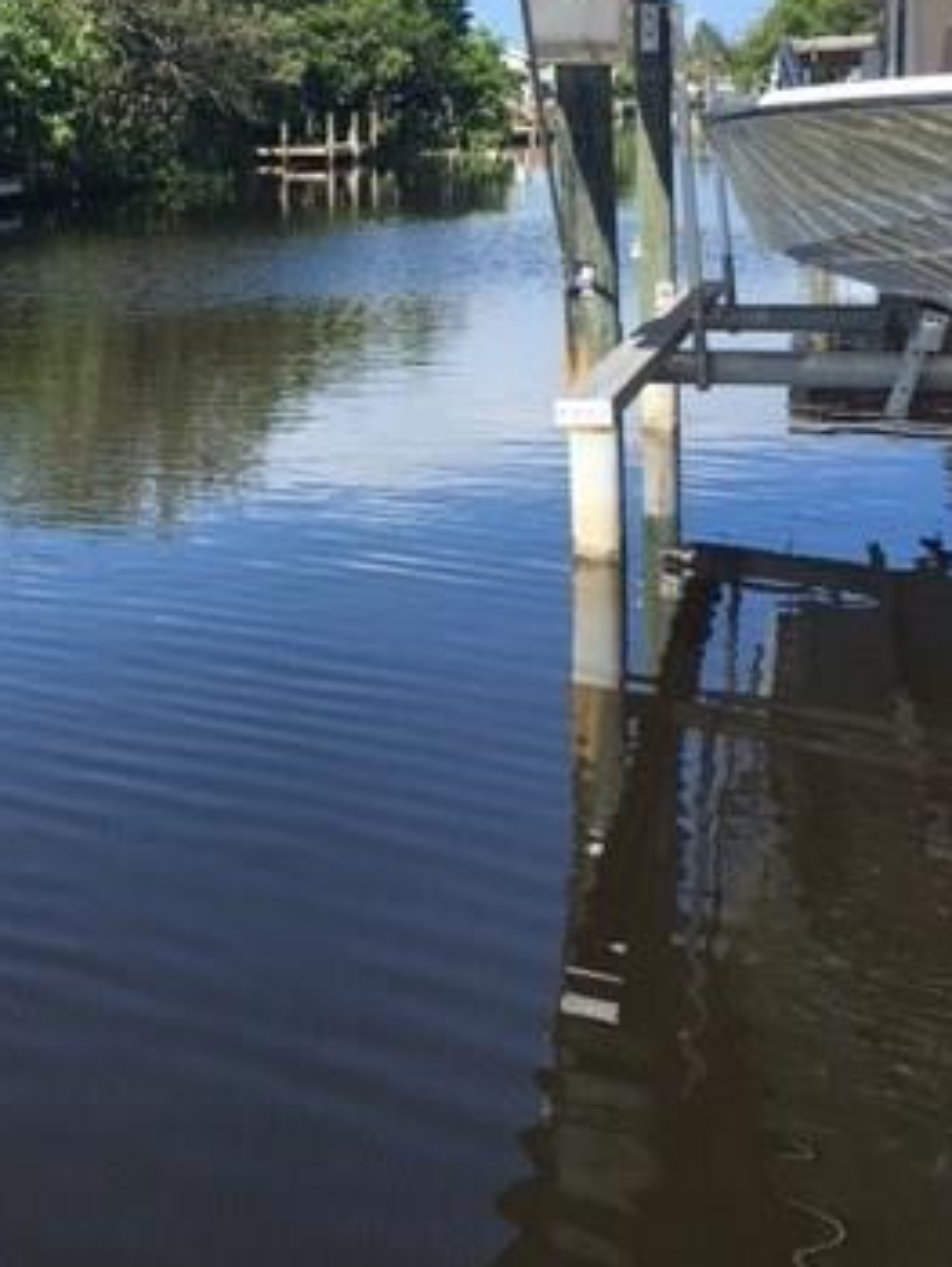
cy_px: 119
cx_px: 156
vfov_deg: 34.1
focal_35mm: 53
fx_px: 1941
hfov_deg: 26.9
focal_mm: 4.15
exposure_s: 1/1115
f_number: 2.2
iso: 25
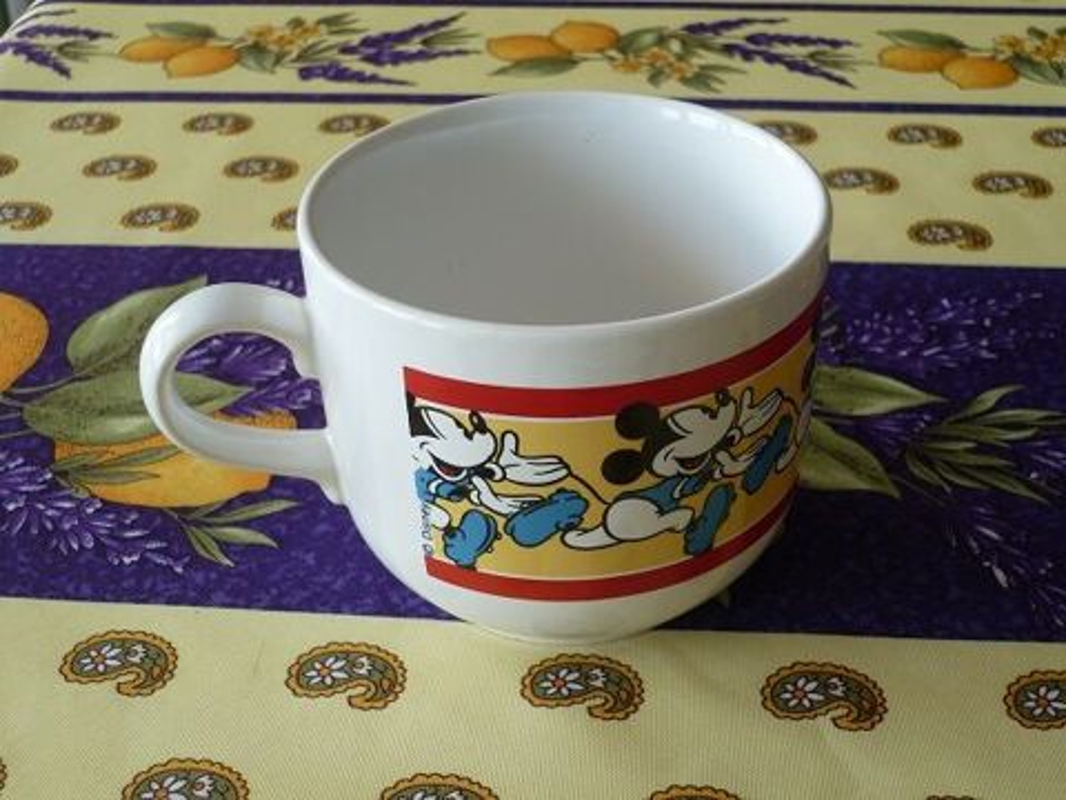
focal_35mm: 52
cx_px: 533
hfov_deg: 36.8
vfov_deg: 28.0
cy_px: 400
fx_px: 1601
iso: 80
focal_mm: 9.2
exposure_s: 1/40
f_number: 3.7
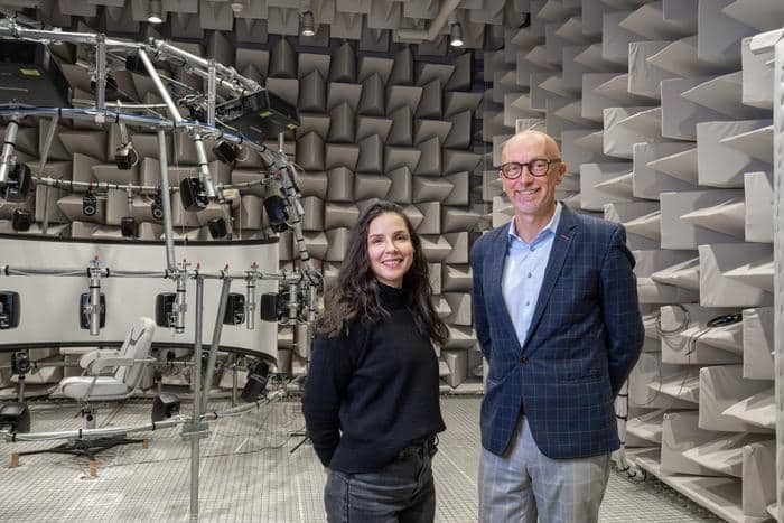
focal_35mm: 30
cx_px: 392
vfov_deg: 43.6
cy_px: 262
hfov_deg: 61.9
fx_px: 653
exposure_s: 1/60
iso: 3200
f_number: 9
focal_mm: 30
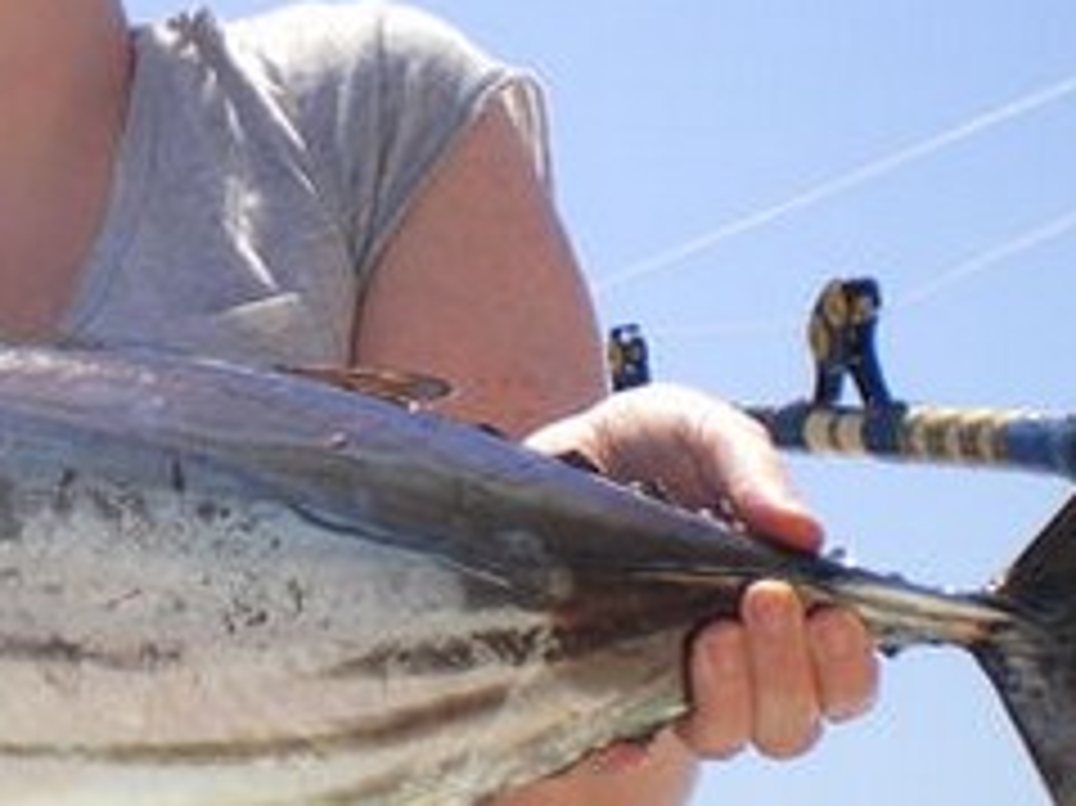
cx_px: 122
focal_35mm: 95
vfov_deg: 15.5
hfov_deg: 20.3
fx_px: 2951
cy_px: 288
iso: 50
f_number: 4.6
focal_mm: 6.3
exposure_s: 1/400
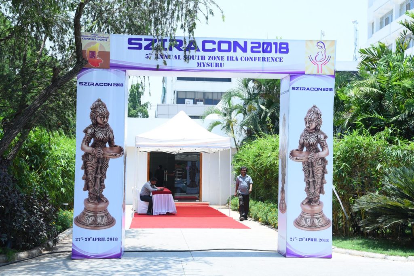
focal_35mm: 48
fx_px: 552
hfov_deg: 41.1
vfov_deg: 28.1
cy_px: 138
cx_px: 207
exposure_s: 1/125
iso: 160
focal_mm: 48
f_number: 9
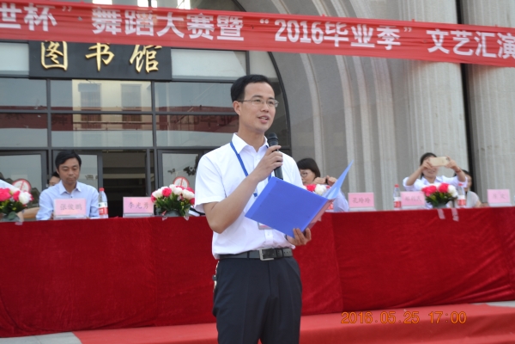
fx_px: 772
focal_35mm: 54
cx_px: 258
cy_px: 172
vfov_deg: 25.1
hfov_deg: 36.9
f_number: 5.6
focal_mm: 36
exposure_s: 1/125
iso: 200
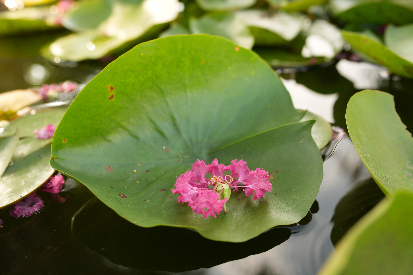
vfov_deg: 38.4
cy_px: 138
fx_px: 396
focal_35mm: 34
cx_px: 206
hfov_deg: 55.1
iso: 100
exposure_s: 1/125
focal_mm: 23
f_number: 2.8
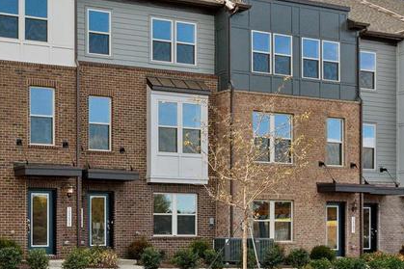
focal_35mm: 55
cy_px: 92
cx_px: -31
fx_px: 617
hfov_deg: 32.3
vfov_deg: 24.5
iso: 400
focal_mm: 16
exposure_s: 1/640
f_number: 8
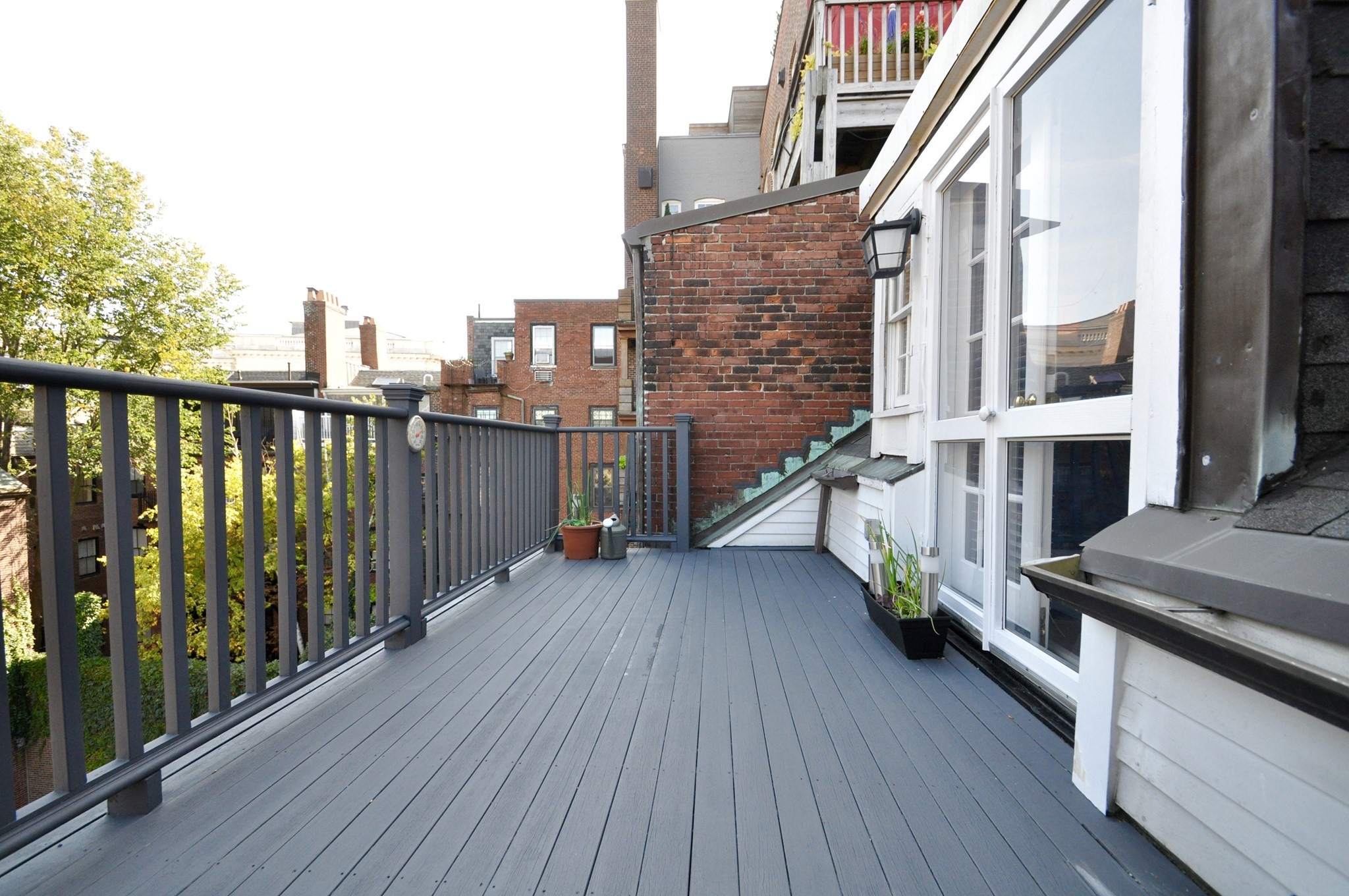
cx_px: 674
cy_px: 448
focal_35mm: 15
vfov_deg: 77.2
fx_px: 561
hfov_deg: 100.5
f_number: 8
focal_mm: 10
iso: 800
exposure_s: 1/250
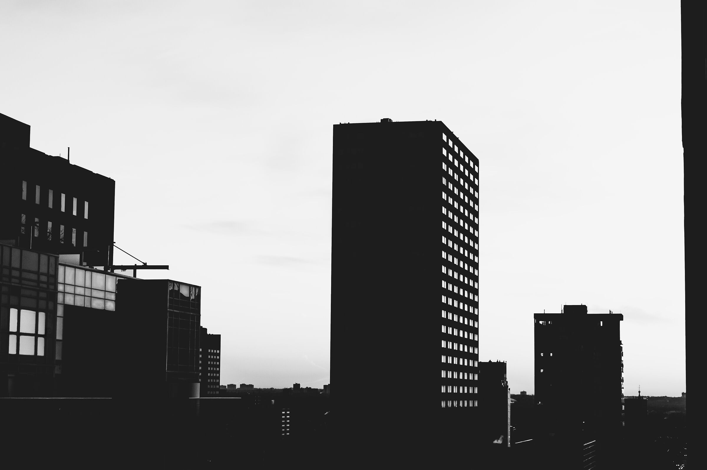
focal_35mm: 72
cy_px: 235
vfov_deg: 18.9
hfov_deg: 28.1
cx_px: 354
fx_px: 1413
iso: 200
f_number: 7.1
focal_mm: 48
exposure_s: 1/125
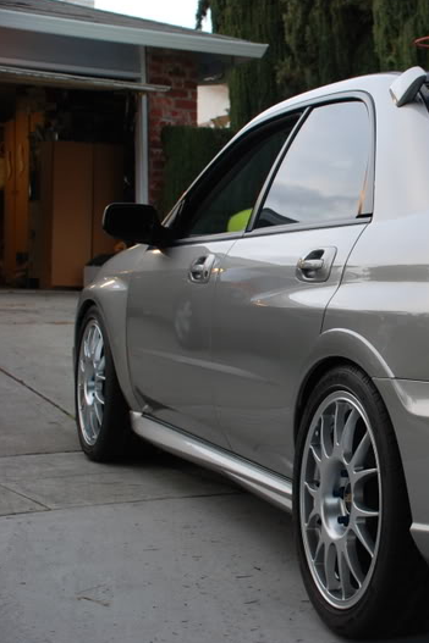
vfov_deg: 27.7
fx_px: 1306
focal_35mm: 73
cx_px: 485
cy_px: 322
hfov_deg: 17.9
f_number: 4.2
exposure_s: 1/30
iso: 220
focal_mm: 32
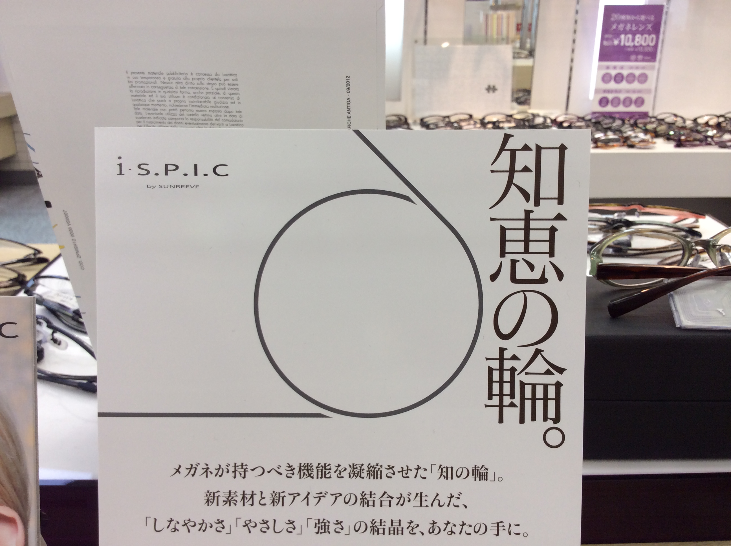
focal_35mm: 33
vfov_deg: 42.8
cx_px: 366
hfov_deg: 55.4
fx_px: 696
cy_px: 273
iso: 32
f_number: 2.4
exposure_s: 1/33
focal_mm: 3.3
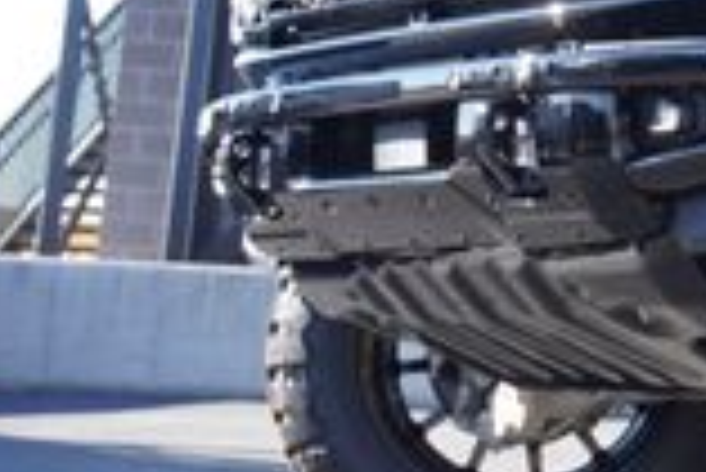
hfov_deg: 12.8
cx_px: 1237
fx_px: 2885
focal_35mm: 147
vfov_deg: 9.2
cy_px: -180
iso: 100
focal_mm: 24
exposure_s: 1/100
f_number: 5.6
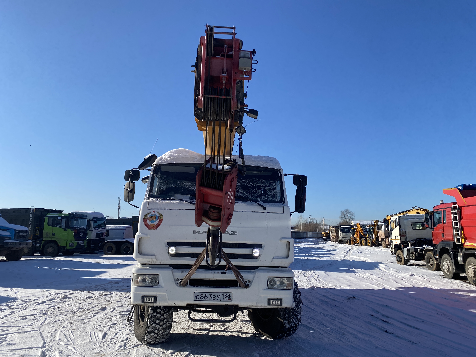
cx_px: 238
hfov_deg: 67.3
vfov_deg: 53.1
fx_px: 358
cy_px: 178
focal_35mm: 26
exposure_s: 1/3610
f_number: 1.8
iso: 32
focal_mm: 4.25
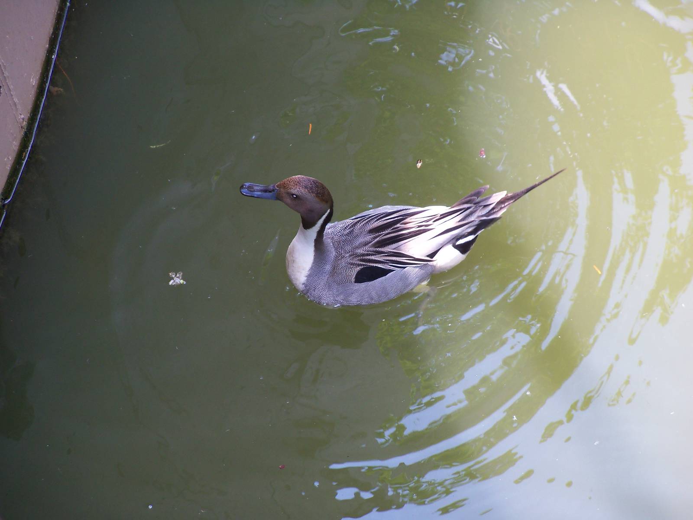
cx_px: 346
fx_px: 3463
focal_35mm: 173
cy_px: 260
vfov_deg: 8.6
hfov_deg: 11.4
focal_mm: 30.5
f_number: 4.3
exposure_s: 1/125
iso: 100
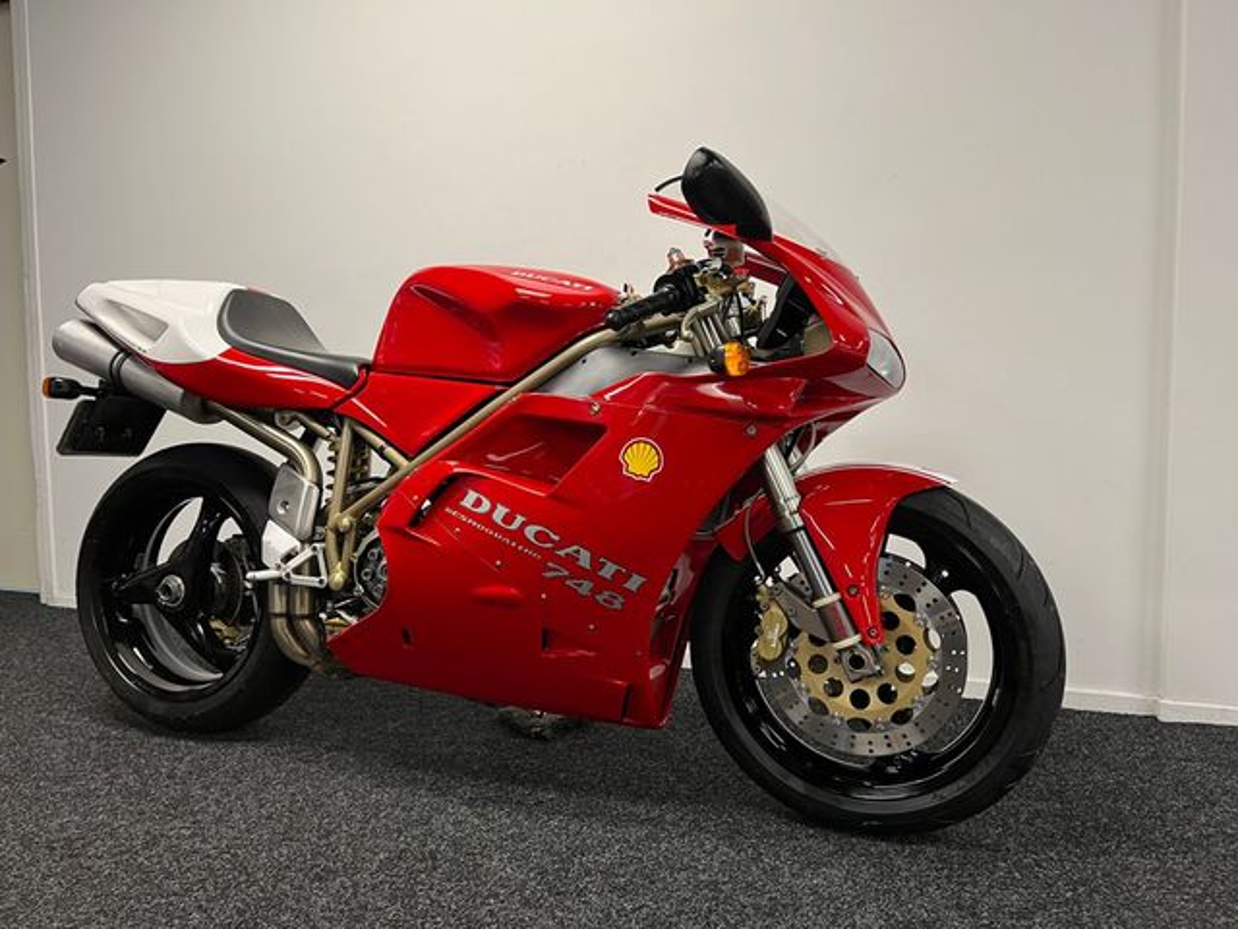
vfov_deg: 53.1
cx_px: 619
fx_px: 930
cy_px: 464
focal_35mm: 26
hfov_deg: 67.3
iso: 100
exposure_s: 1/50
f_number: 1.6
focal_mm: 5.1
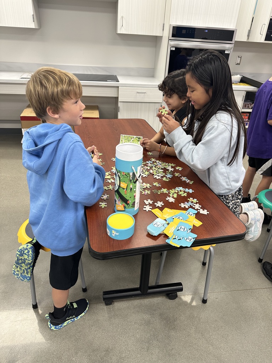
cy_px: 182
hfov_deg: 56.8
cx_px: 136
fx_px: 251
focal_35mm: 24
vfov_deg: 71.6
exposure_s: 1/60
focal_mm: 6.86
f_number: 1.78
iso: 125
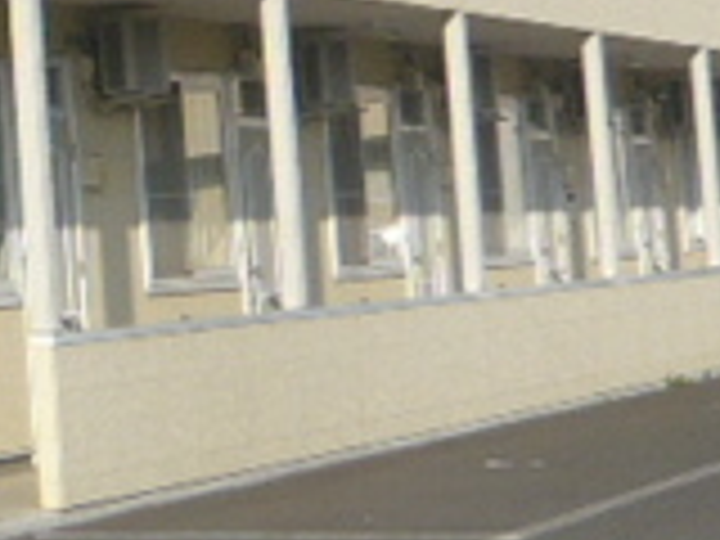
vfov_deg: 10.7
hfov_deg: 13.3
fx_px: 2829
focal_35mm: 136
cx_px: -490
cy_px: -72
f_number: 2.8
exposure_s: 1/800
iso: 100
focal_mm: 4.6
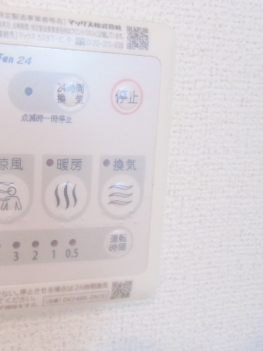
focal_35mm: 33
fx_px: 334
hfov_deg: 40.7
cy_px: 171
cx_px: 43
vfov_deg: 55.3
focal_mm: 4.24
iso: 800
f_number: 3
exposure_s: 1/80
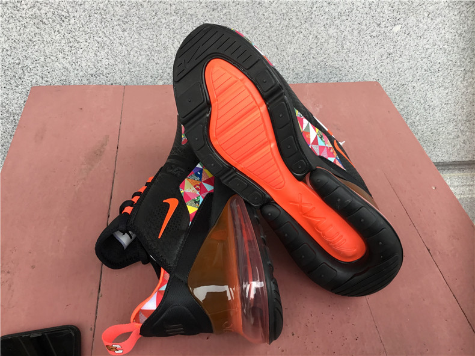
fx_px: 425
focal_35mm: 31
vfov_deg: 45.4
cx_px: 238
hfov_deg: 58.4
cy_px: 178
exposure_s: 1/100
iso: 32
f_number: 2.4
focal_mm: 3.3
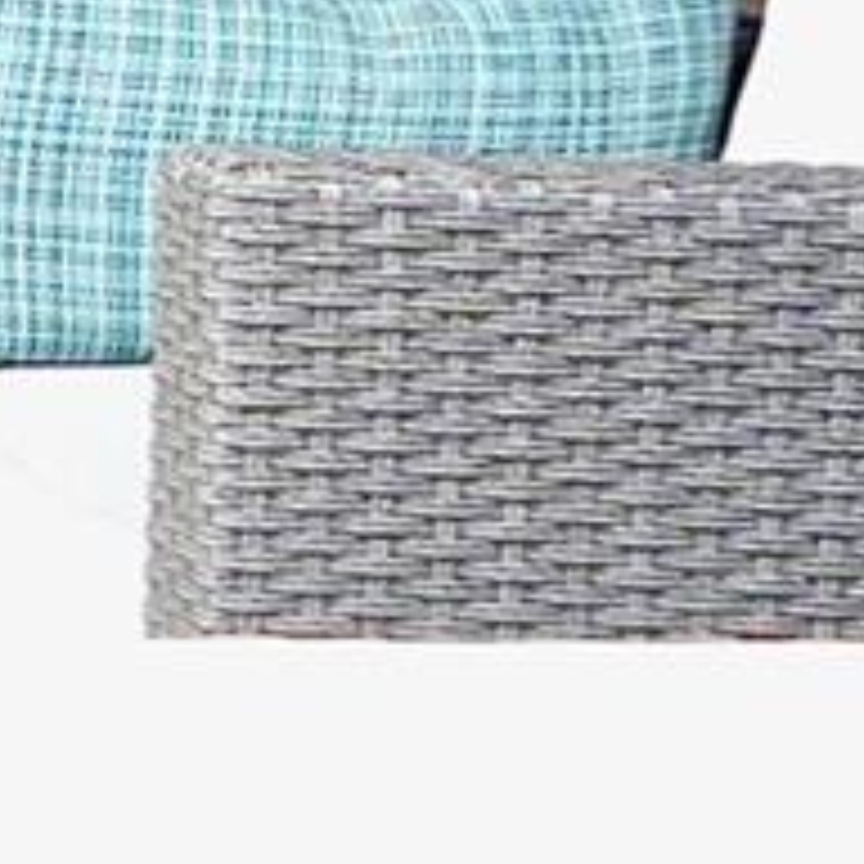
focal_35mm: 217
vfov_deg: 7.9
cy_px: -322
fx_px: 6128
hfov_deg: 6.5
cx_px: -2565
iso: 100
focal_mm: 24
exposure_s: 1/200
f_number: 5.6
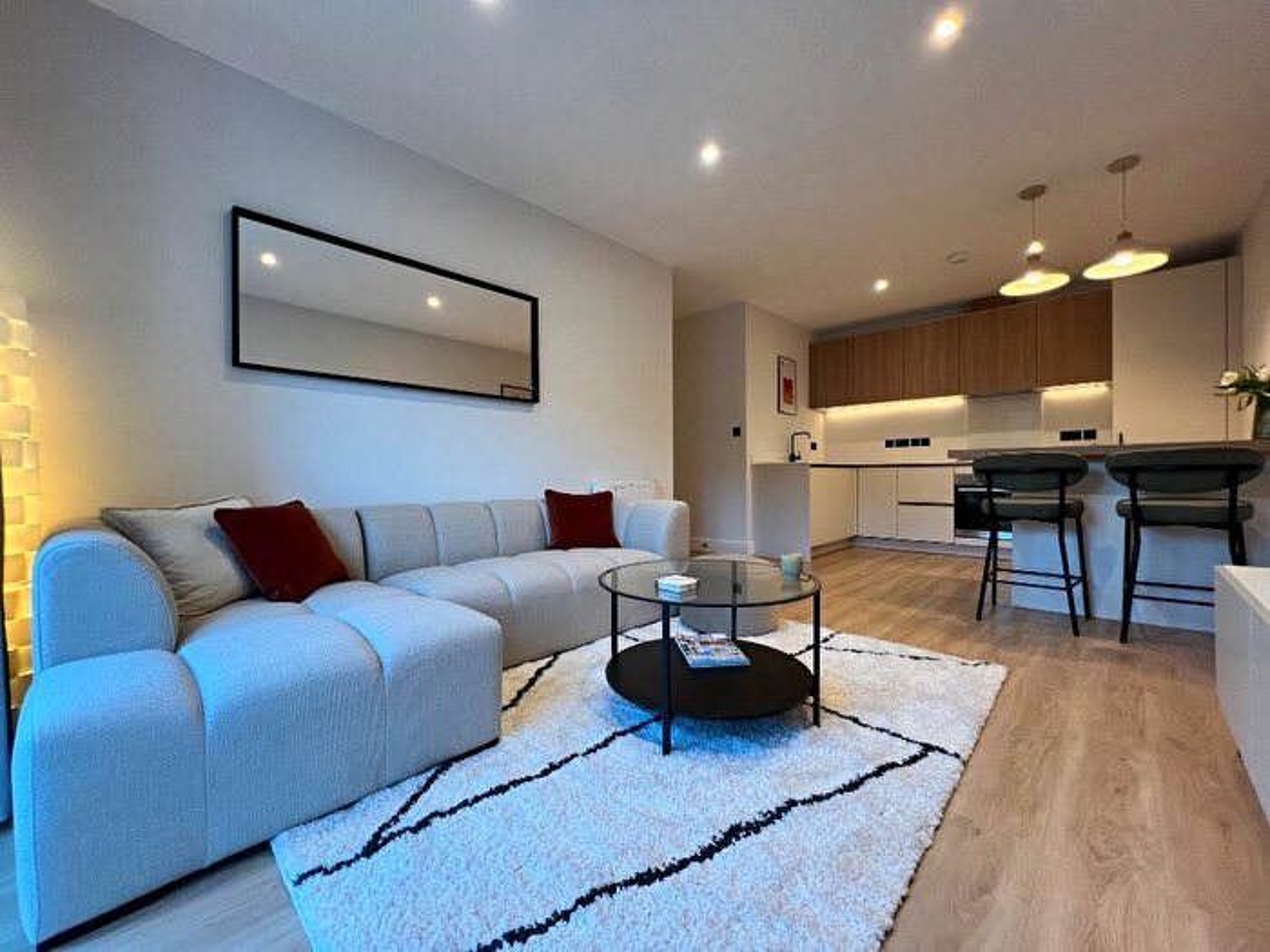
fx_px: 477
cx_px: 635
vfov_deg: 89.9
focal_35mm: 13
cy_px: 476
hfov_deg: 106.2
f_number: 1.8
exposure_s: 1/100
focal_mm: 1.57
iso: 250
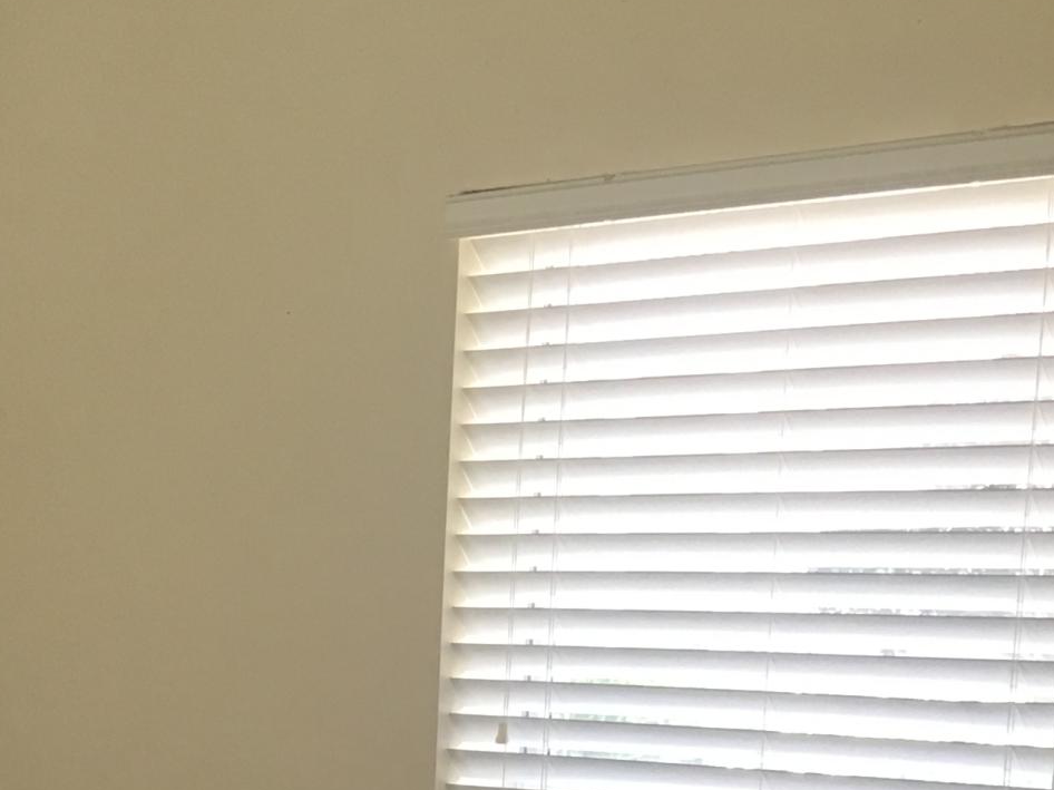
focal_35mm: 92
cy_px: 1042
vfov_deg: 15.3
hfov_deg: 19.3
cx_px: -406
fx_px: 2801
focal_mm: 4.15
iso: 40
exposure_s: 1/30
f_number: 2.2
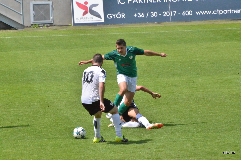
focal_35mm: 450
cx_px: 120
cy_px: 80
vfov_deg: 3.0
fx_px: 3006
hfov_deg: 4.6
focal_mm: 300
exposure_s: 1/8000
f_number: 13
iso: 6400
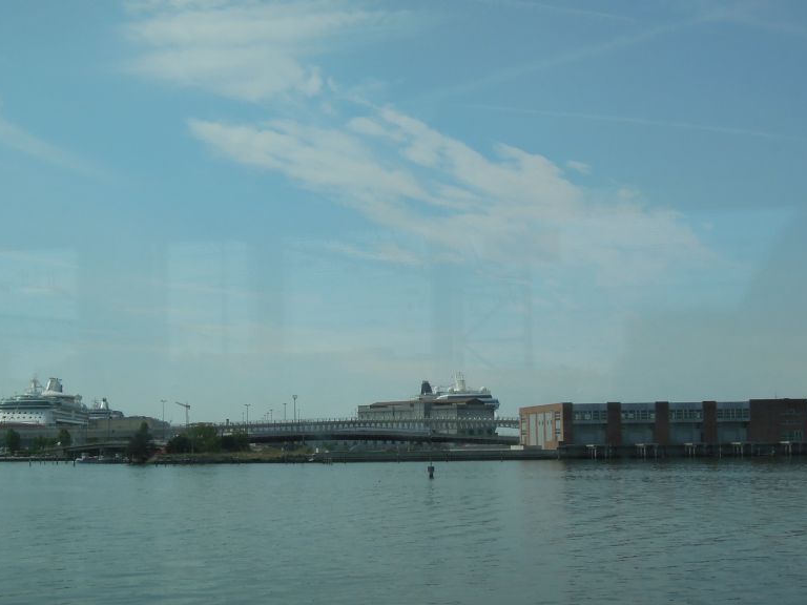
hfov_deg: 32.1
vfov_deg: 24.4
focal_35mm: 60
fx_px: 1399
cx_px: 331
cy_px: 336
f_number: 5.6
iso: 160
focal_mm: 8.1
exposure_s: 1/1250
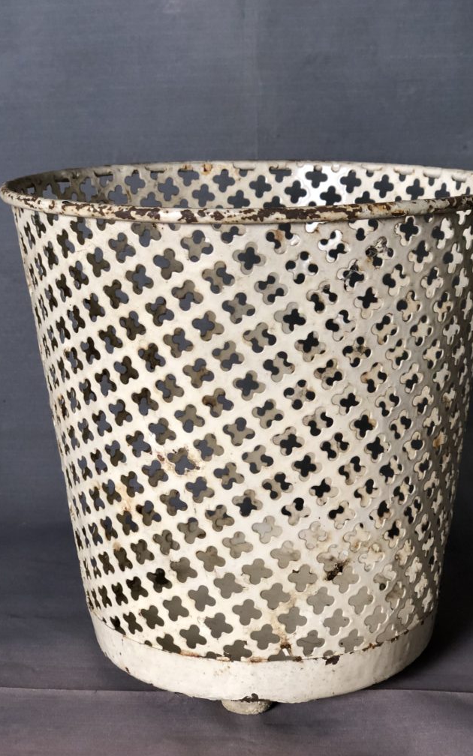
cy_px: 380
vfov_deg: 36.3
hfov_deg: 23.1
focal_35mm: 56
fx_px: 1155
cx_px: 259
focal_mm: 6
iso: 80
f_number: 2.4
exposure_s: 1/33
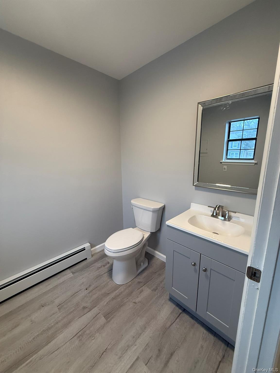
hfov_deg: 85.7
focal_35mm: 14
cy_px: 186
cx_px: 140
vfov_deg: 102.1
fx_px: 151
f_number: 2.2
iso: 250
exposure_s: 1/120
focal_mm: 2.22
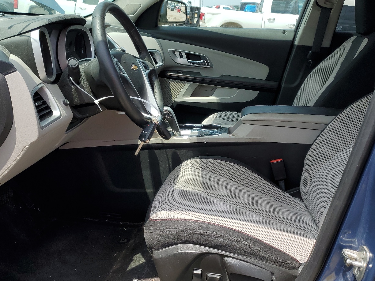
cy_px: 145
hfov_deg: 53.9
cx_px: 201
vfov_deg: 41.8
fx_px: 368
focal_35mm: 34
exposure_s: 1/1667
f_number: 1.5
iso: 50
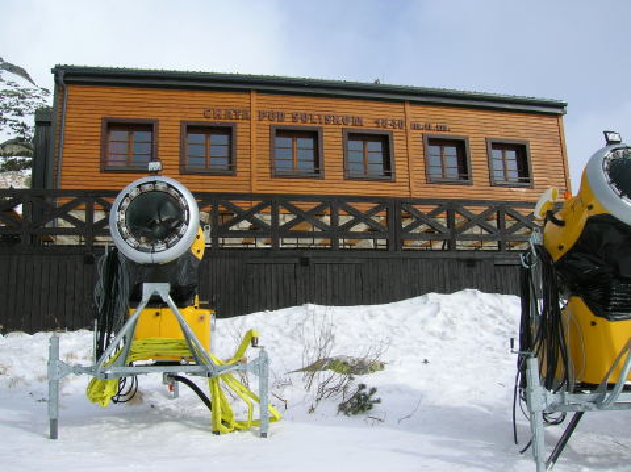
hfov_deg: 54.0
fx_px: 619
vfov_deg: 41.7
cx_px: 316
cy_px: 236
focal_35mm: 34
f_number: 4.9
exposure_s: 1/414
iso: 50
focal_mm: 5.7
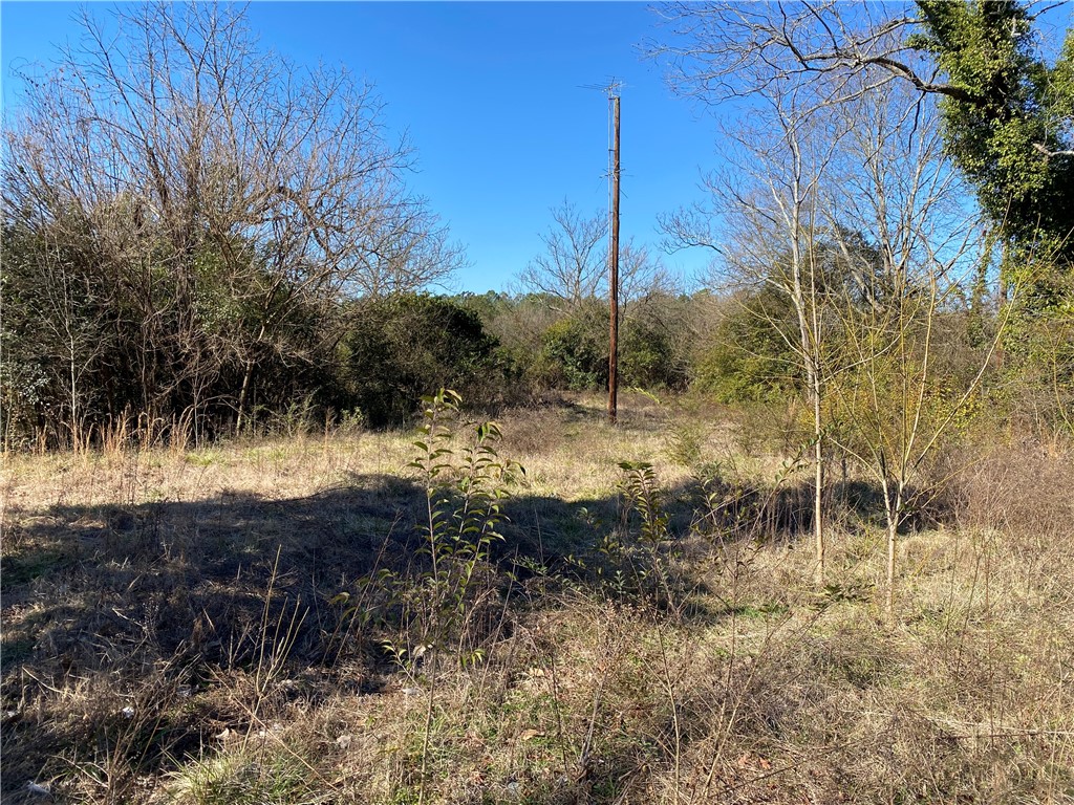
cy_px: 402
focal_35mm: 26
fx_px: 807
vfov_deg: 53.1
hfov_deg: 67.3
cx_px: 537
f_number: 1.8
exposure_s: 1/1362
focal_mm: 4.25
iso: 32
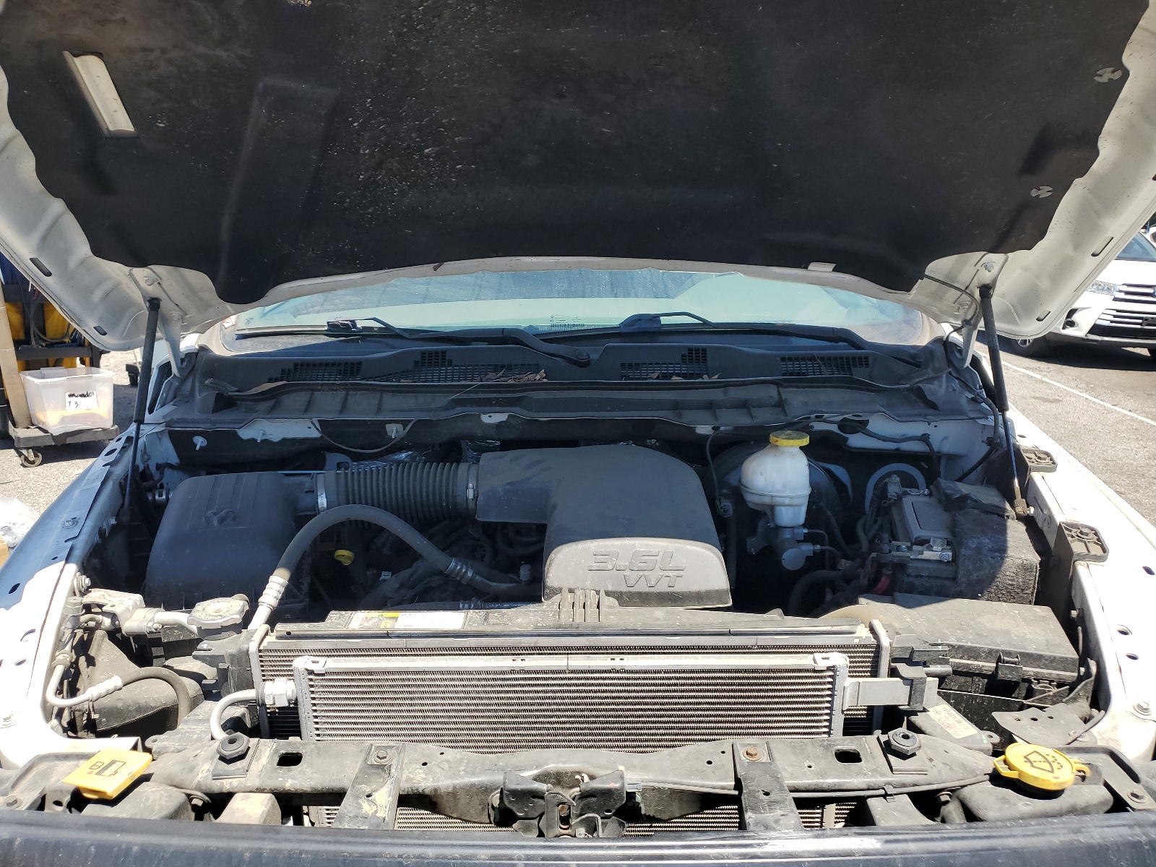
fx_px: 868
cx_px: 578
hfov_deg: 67.3
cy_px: 434
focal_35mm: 26
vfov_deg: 53.1
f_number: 1.5
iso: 50
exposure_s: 1/1429
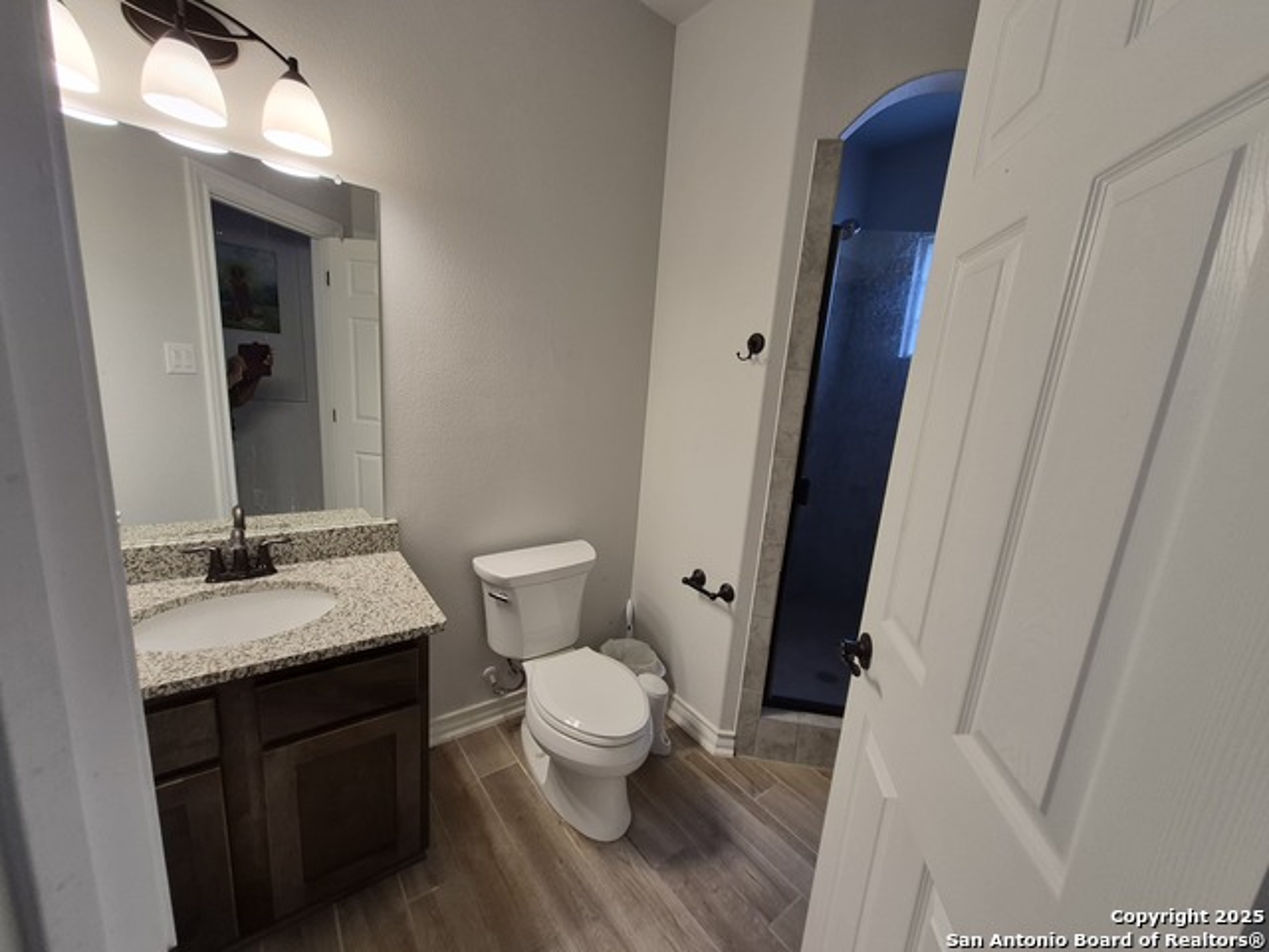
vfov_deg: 89.9
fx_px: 477
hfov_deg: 106.2
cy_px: 476
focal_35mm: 13
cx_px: 634
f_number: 2.2
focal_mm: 1.74
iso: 100
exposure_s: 1/60
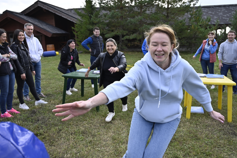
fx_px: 197
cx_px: 125
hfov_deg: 61.9
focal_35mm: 30
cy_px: 67
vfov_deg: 43.5
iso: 160
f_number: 4
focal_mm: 24
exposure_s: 1/640
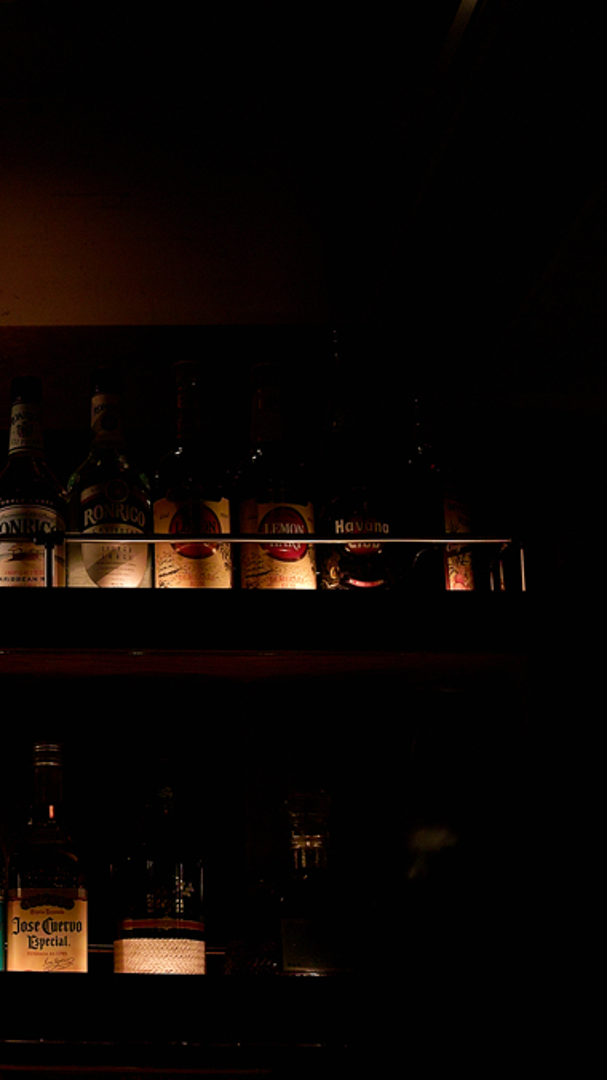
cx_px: -158
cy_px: 542
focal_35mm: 65
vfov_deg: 32.4
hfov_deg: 17.5
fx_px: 1861
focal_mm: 24.2
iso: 200
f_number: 2.8
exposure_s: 1/20
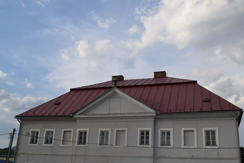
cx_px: 122
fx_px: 264
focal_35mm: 39
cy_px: 82
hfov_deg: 49.5
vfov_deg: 34.3
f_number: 9
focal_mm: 26
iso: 200
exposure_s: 1/400
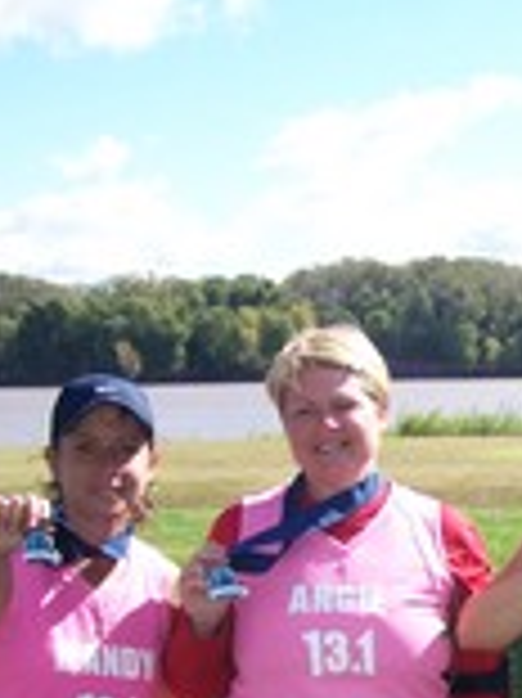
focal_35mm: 96
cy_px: 579
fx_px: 1933
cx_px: 583
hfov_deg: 15.0
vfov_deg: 20.2
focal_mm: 6.3
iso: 80
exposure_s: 1/640
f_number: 2.8
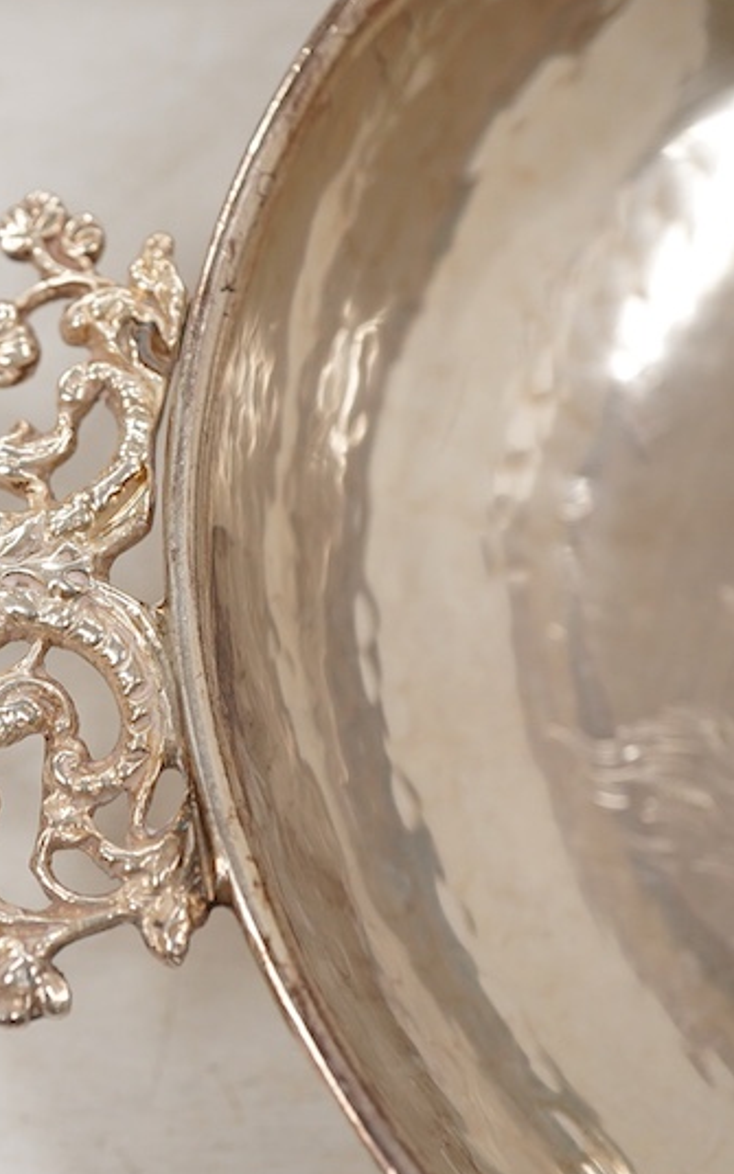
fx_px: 2464
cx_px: -77
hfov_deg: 16.4
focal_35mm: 77
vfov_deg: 26.8
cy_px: 594
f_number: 8
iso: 1250
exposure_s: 1/125
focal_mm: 30
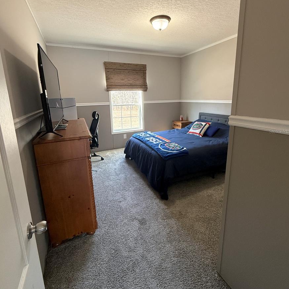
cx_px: 143
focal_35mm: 17
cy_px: 131
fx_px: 161
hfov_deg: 84.0
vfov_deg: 83.7
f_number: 2.2
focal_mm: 2.22
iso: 400
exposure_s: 1/120
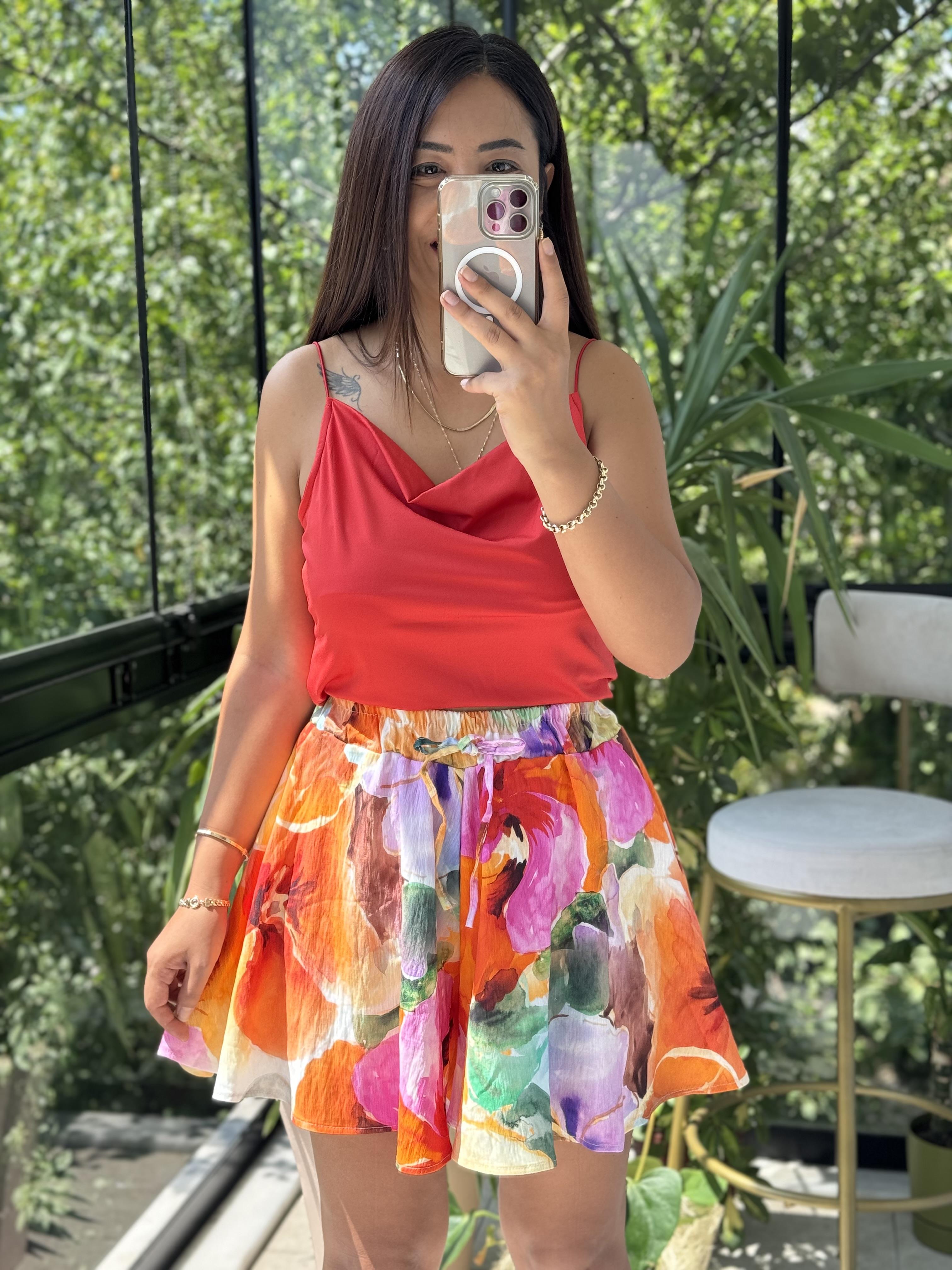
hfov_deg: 30.3
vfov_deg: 39.7
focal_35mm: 48
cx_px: 476
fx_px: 1760
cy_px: 635
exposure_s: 1/283
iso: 64
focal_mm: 6.76
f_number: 1.78
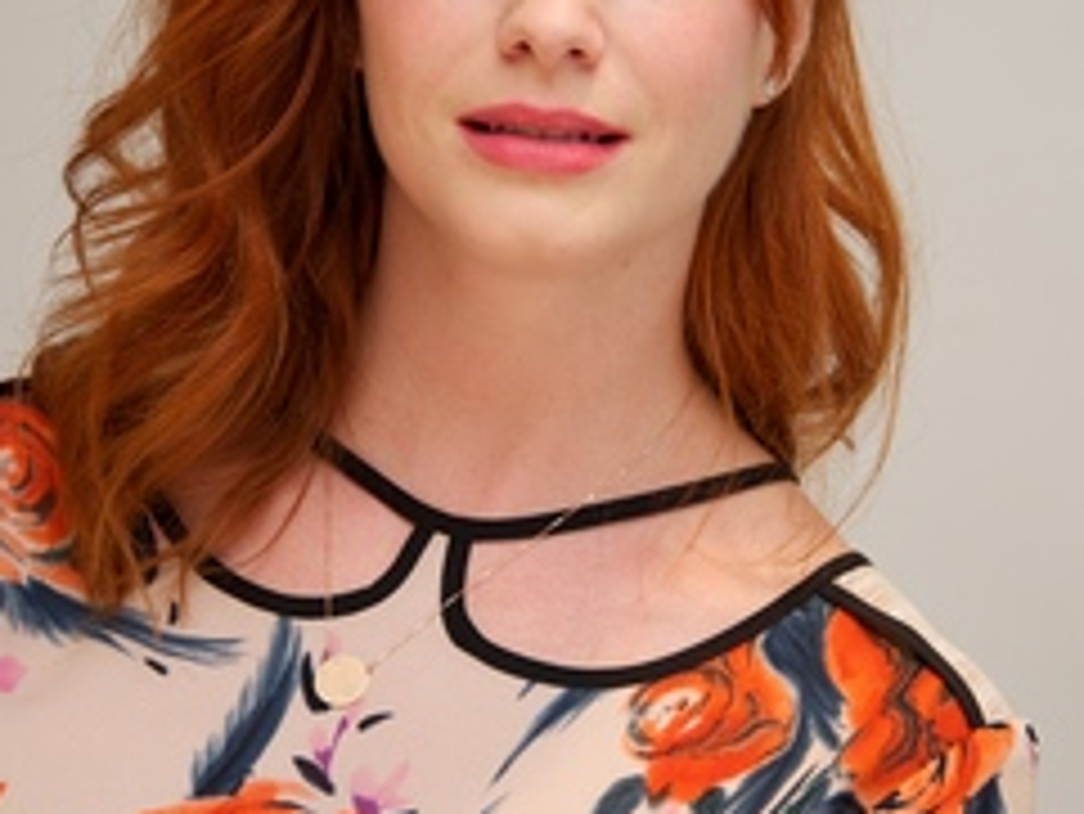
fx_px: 7989
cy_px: 315
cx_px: 589
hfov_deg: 7.8
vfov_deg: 5.8
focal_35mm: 255
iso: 500
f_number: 5.6
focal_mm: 160
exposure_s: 1/60
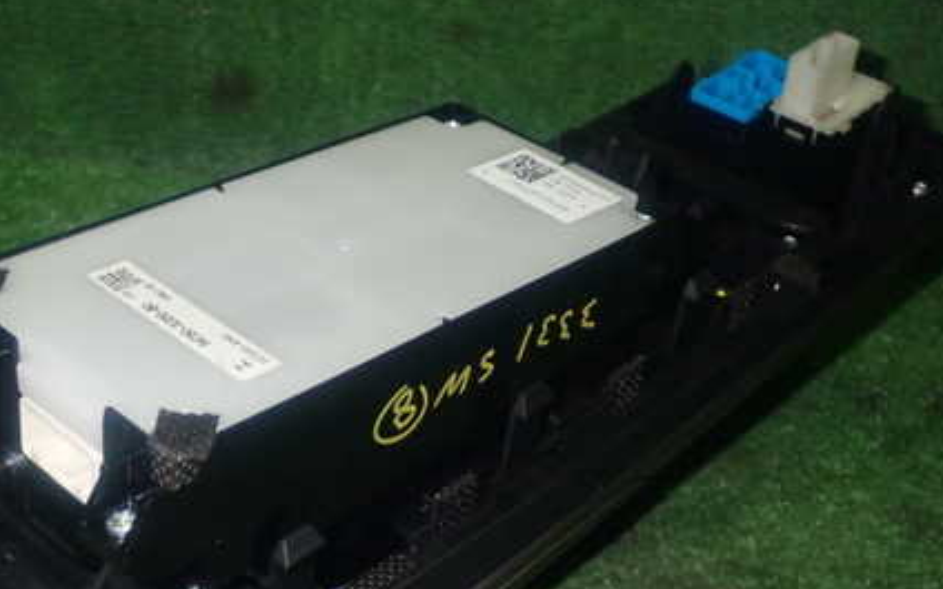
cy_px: 400
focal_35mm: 57
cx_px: 416
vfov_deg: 22.6
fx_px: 1465
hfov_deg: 35.6
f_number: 8
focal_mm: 6.83
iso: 800
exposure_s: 1/40
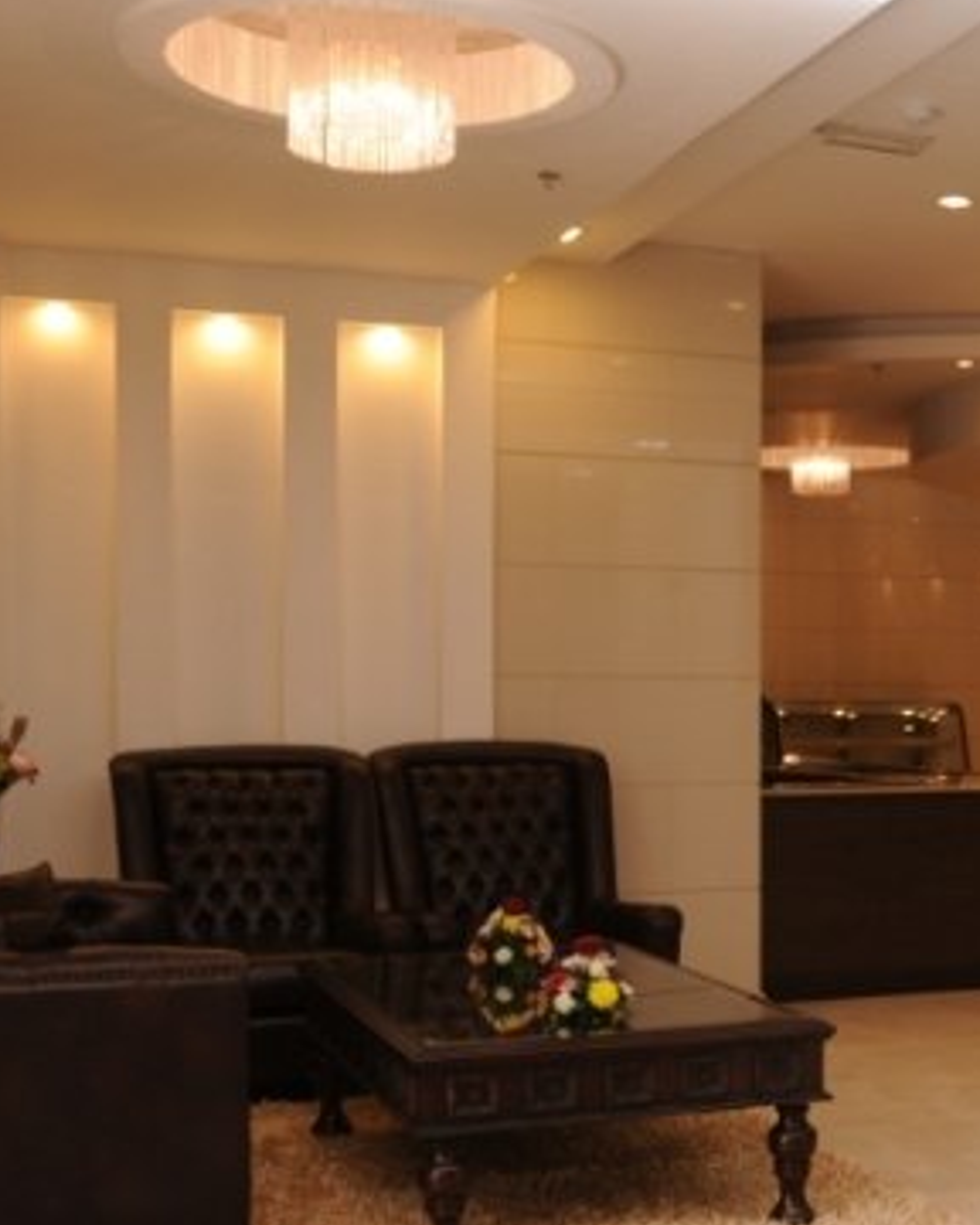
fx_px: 1923
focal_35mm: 53
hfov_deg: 27.5
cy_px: 767
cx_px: 892
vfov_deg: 35.1
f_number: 22
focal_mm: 17
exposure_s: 1/50
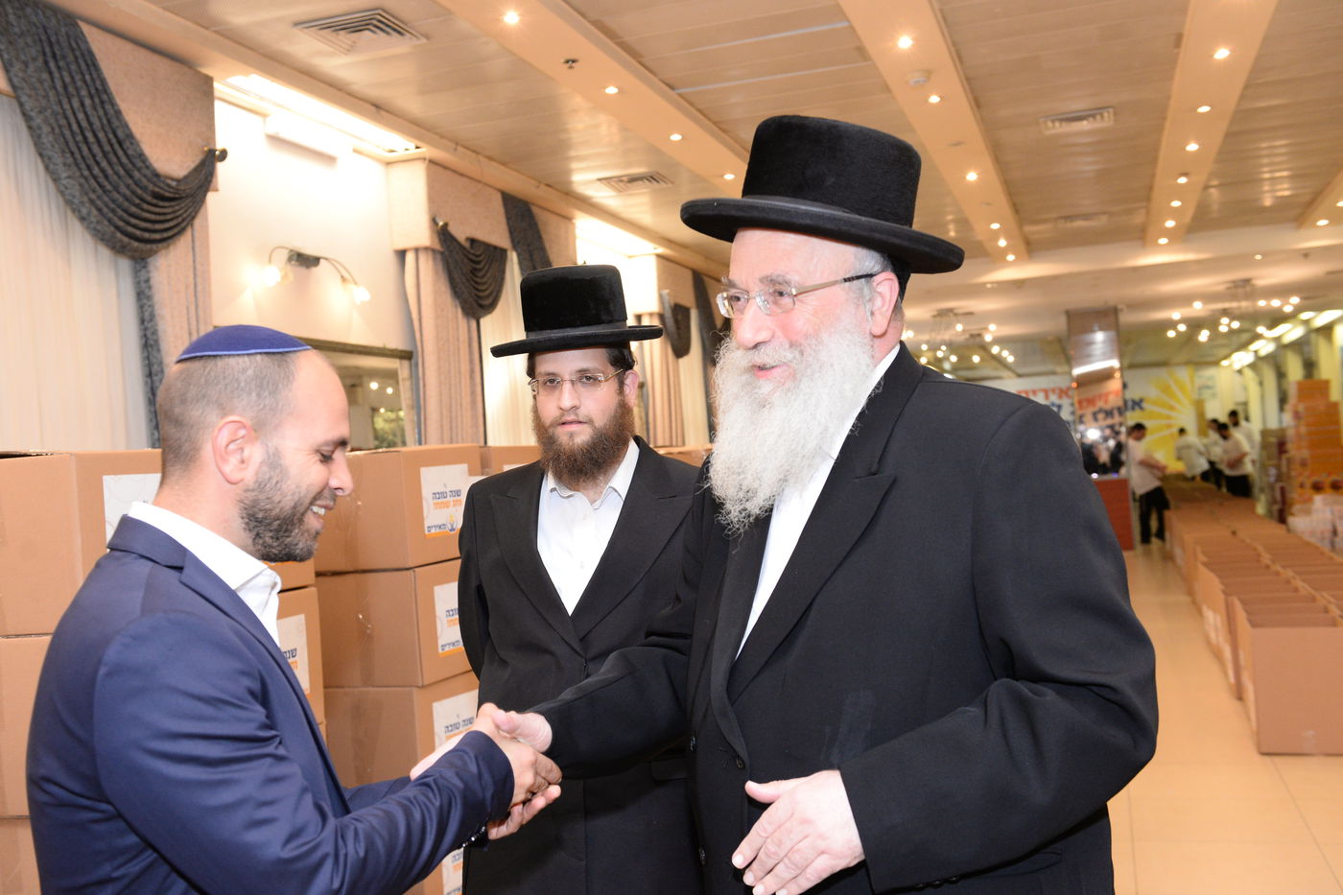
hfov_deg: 54.4
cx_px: 672
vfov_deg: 37.8
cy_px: 448
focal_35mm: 35
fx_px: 1305
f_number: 4.5
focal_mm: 35
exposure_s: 1/160
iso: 2500
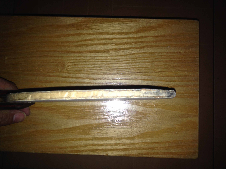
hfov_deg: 52.6
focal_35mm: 35
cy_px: 84
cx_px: 113
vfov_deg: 40.7
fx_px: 229
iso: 50
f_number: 2.4
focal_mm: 4.28
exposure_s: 1/65
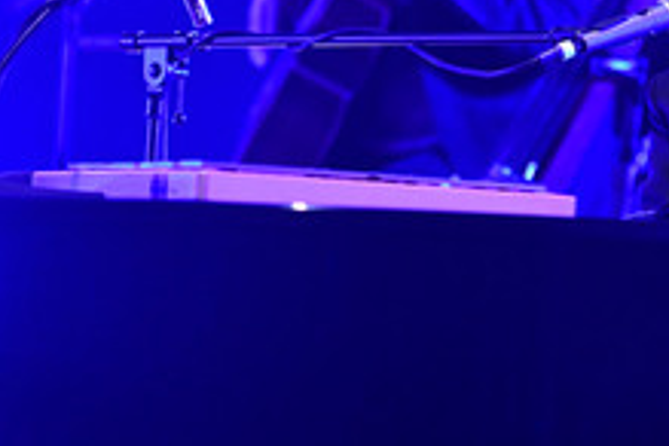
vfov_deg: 5.3
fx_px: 4776
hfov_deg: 8.0
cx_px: 686
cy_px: 73
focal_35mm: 257
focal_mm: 125
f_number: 2.8
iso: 4000
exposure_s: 1/400
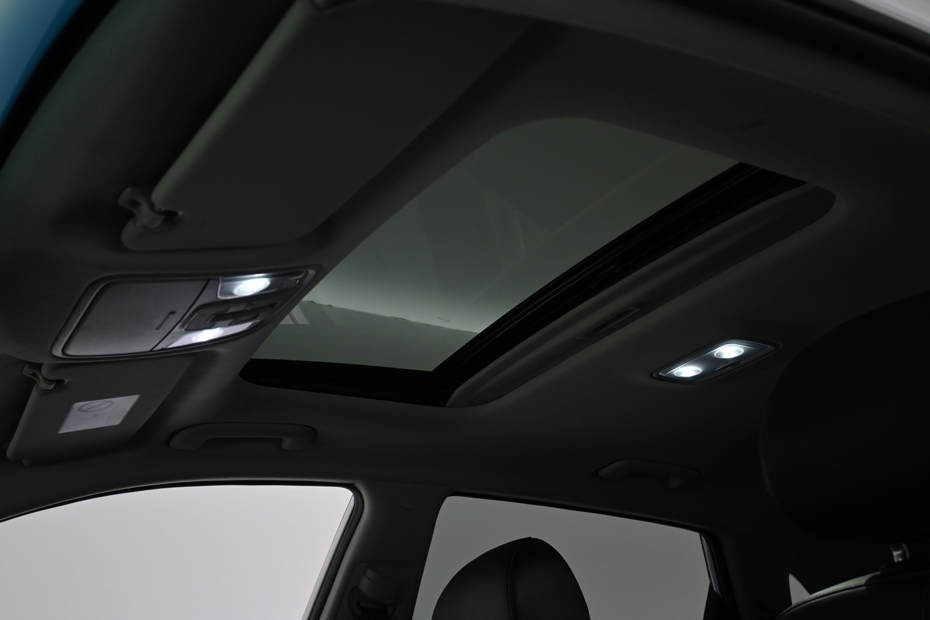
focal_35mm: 39
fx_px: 1007
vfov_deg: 34.2
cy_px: 310
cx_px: 465
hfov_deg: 49.6
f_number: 4.5
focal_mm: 26
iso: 500
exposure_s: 1/40
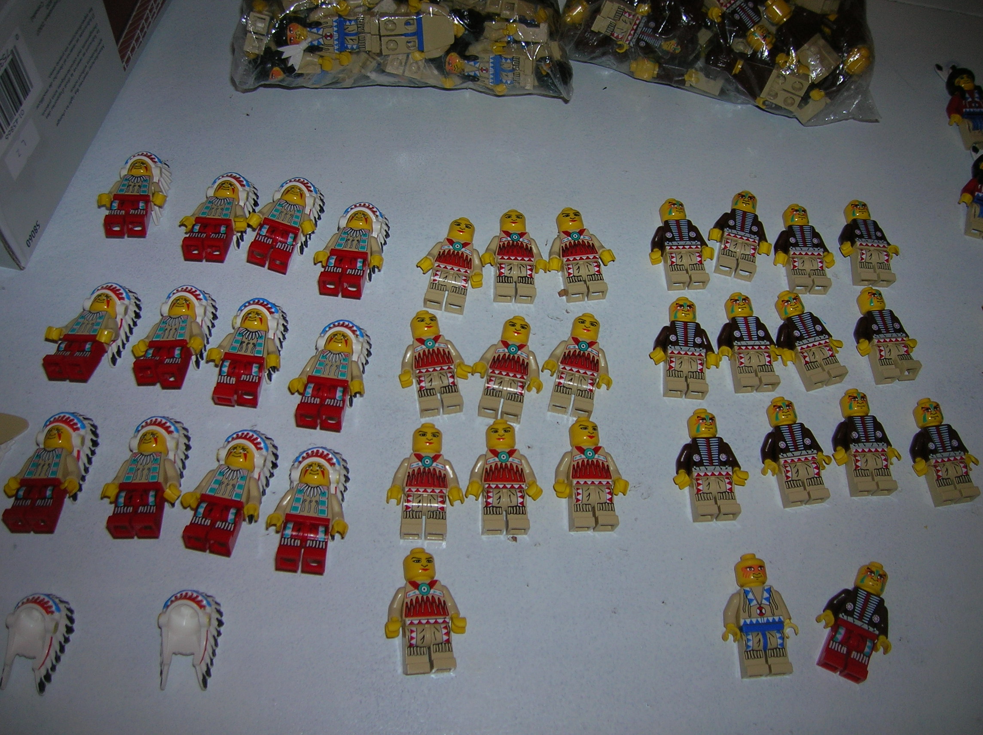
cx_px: 492
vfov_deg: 41.7
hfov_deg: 54.0
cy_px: 368
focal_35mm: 34
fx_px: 965
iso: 50
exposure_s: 1/60.1
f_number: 2.9
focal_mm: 5.7
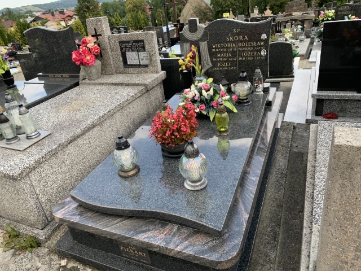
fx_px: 271
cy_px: 136
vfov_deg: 53.1
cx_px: 180
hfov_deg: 67.3
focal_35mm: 26
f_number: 1.8
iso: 25
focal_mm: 4.25
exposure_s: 1/316
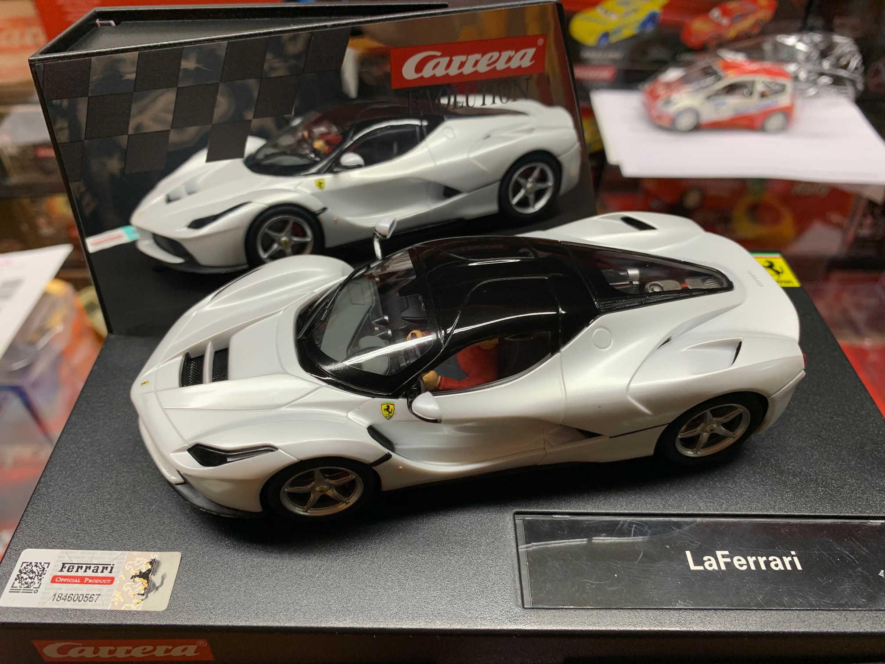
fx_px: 665
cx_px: 442
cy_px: 332
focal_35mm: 26
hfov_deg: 67.3
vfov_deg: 53.1
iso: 50
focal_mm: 4.25
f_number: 1.8
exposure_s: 1/50
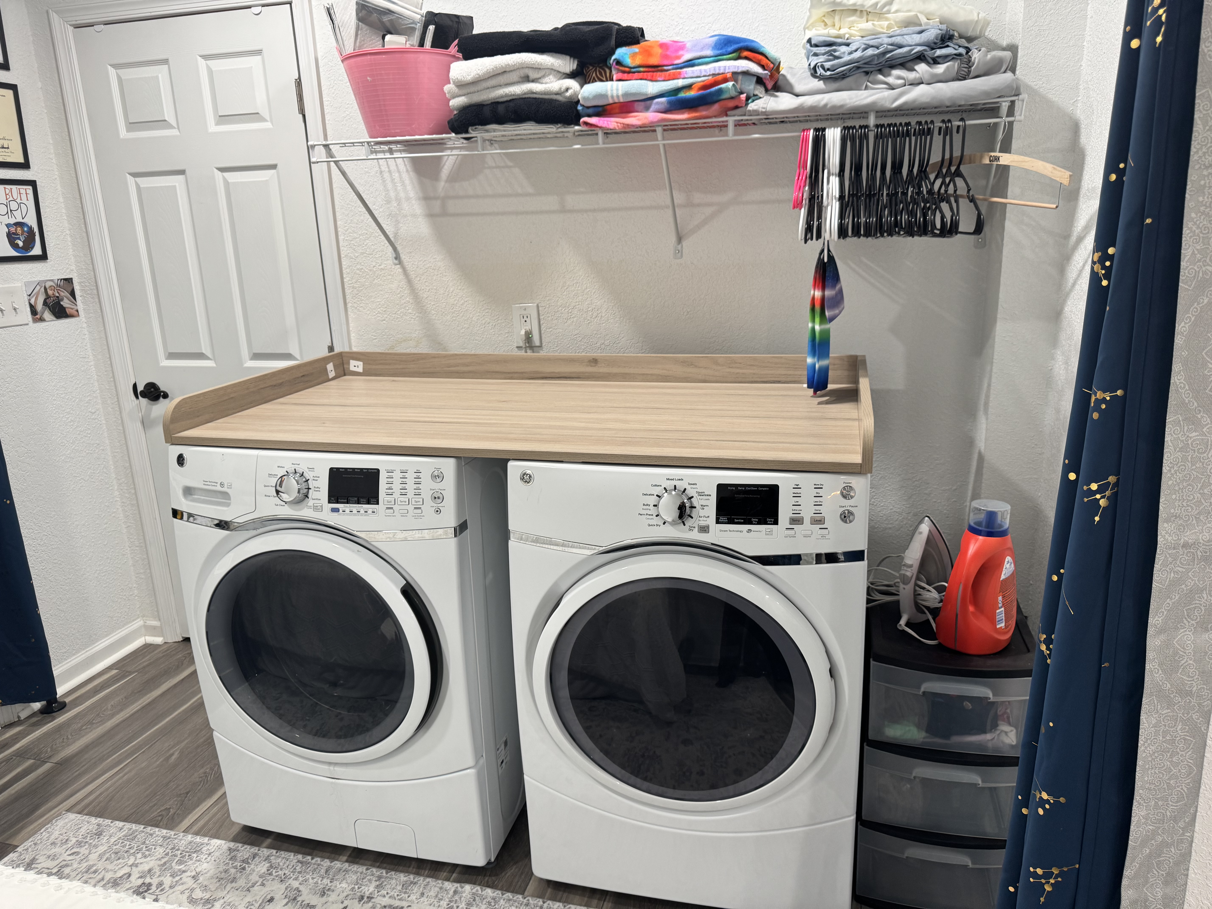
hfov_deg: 71.6
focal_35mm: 24
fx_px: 840
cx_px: 606
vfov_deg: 56.8
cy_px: 454
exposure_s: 1/60
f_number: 1.78
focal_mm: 6.76
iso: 125
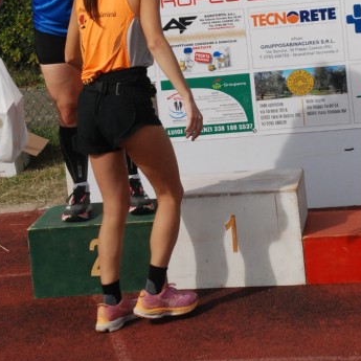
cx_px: 196
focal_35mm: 111
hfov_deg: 15.7
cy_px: 74
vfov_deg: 15.6
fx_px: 1310
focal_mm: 50
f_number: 9
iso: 1000
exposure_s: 1/2000
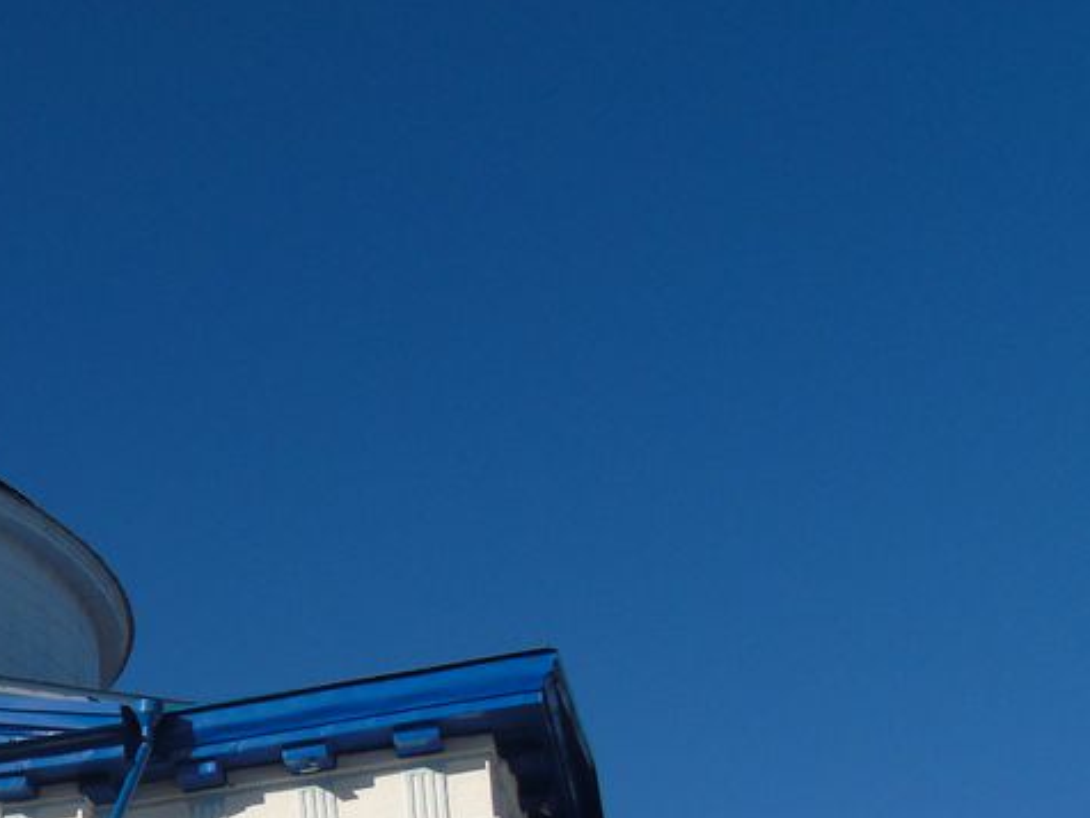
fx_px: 1984
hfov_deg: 27.0
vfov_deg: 22.3
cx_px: -229
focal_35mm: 63
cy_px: 841
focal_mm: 4.4
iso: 80
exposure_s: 1/1000
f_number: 4.8
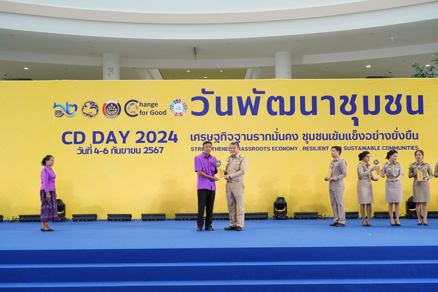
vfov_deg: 31.9
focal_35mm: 42
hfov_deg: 46.4
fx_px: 511
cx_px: 219
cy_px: 146
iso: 2000
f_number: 5.6
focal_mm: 42
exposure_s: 1/160
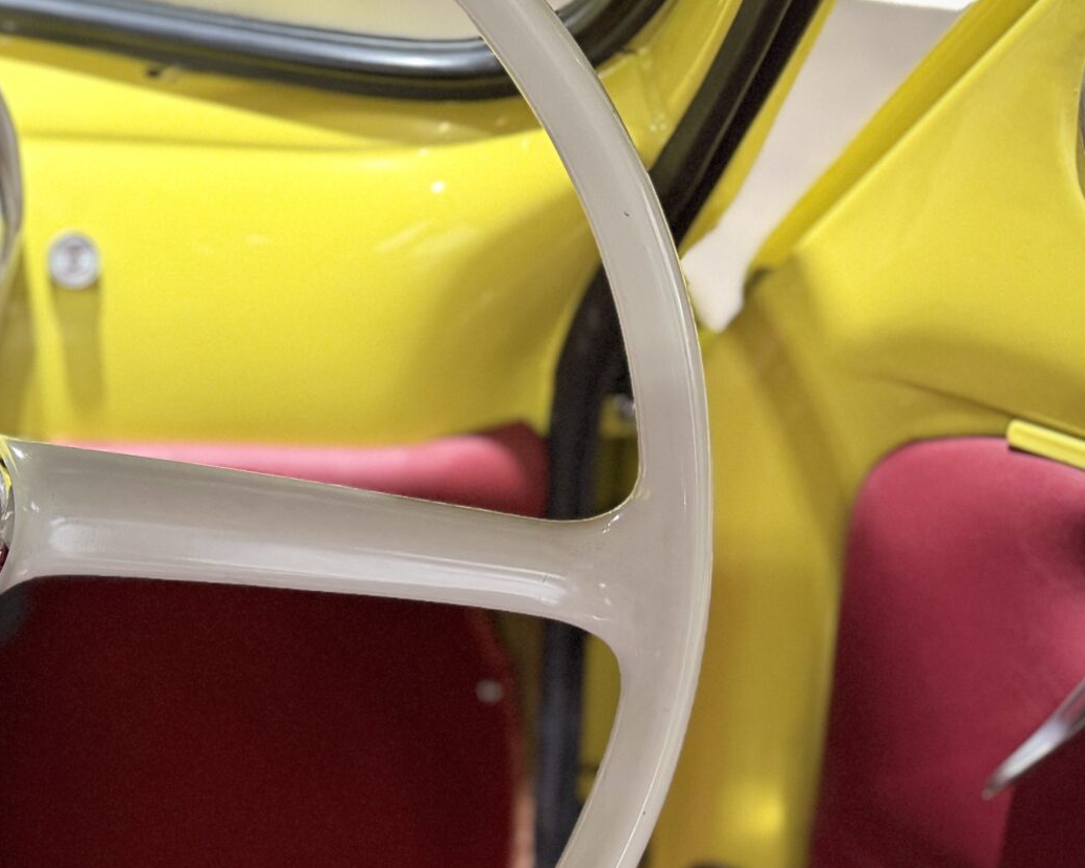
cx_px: -128
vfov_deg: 26.2
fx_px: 1862
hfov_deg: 29.1
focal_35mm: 58
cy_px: 512
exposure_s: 1/50
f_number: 1.78
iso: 500
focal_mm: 6.76
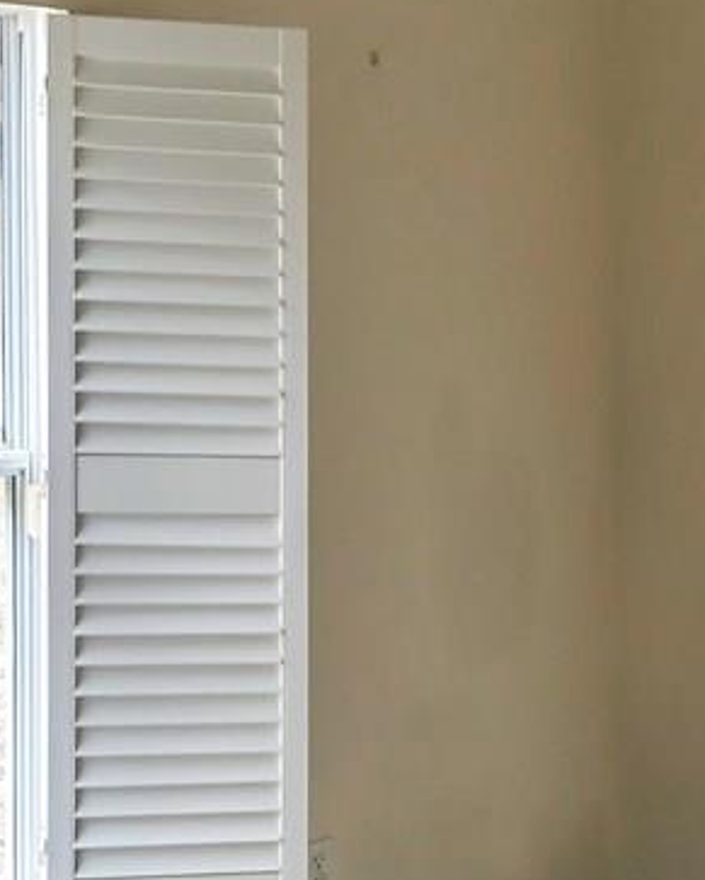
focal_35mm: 77
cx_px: 511
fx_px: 2006
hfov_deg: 19.8
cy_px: 703
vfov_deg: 24.3
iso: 25
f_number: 1.8
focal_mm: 3.99
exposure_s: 1/60
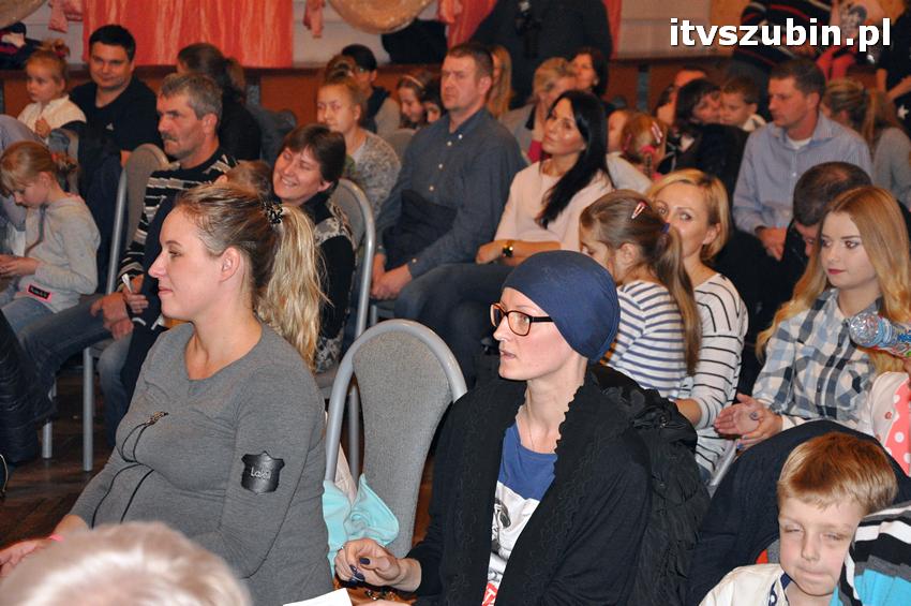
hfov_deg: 26.0
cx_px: 456
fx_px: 1972
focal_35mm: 78
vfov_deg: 17.5
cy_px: 303
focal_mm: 52
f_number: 5
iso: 2000
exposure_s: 1/60
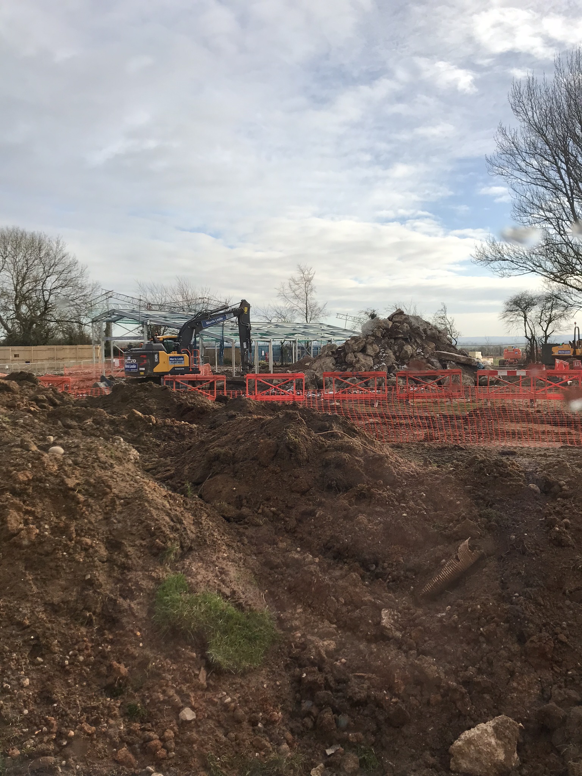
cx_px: 291
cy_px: 388
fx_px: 628
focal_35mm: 28
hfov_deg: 49.7
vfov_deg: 63.4
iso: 20
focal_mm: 3.99
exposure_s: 1/2398
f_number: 1.8
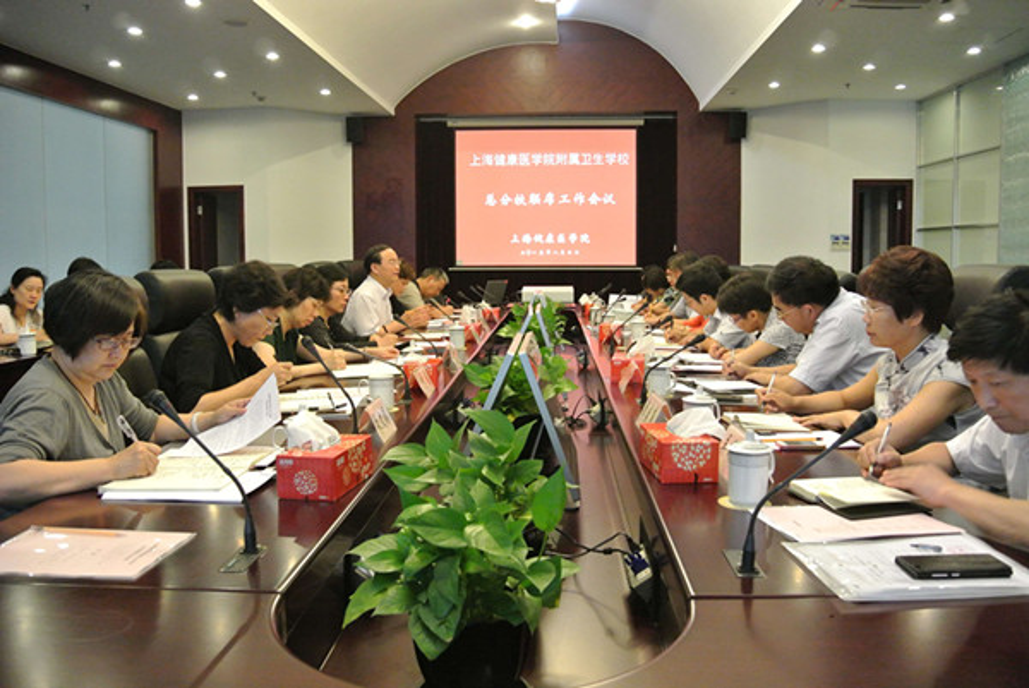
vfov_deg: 45.0
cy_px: 344
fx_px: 829
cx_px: 514
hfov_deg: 63.6
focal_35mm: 29
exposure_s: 1/60
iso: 1400
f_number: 3.5
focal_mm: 11
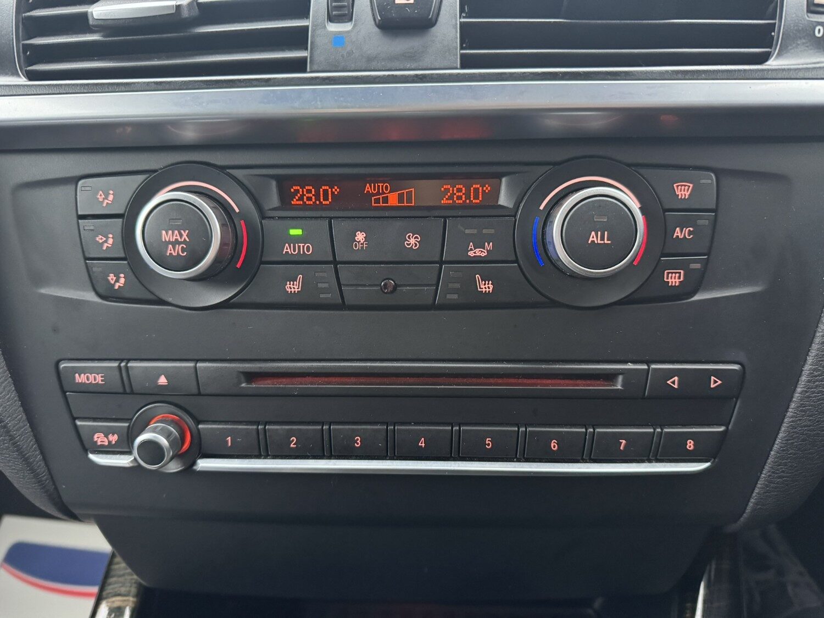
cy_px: 309
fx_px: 571
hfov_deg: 71.6
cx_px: 412
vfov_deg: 56.8
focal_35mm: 24
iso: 1000
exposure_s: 1/33
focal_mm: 6.76
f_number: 1.78
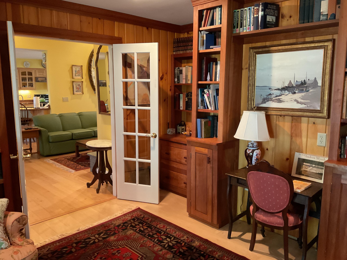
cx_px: 174
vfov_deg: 48.2
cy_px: 130
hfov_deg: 61.7
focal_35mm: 29
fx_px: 291
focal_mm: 3
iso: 250
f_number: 1.8
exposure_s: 1/40
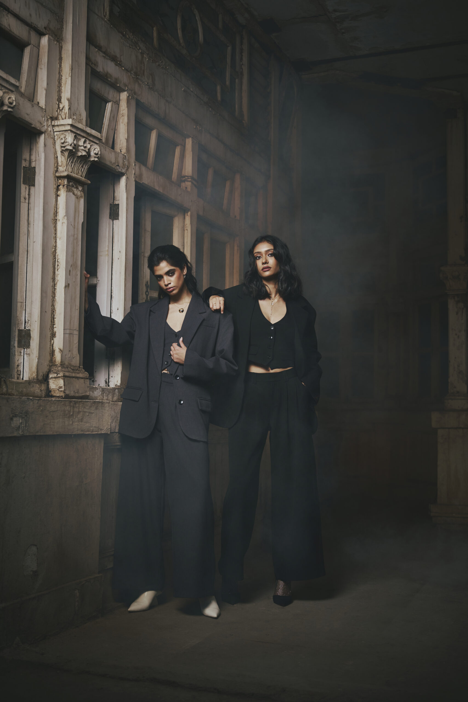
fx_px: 877
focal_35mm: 45
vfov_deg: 43.6
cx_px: 234
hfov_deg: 29.9
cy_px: 351
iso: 640
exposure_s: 1/320
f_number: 2.8
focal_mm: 45
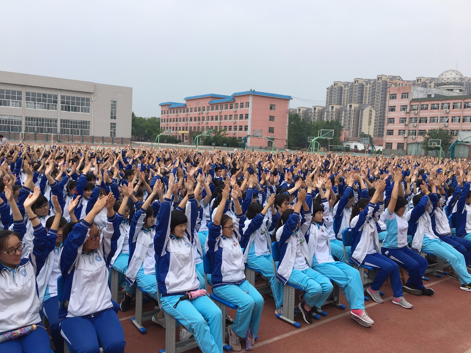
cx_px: 236
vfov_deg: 48.2
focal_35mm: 29
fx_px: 395
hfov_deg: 61.7
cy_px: 176
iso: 25
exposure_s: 1/496
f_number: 2.2
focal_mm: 4.15
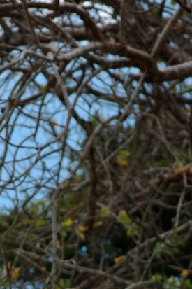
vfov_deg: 10.4
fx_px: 1489
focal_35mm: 186
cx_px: 162
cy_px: 512
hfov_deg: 7.4
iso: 200
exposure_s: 1/1600
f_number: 2.8
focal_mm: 26
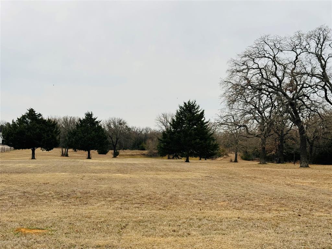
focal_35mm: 48
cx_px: 166
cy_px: 124
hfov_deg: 39.7
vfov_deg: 30.3
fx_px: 460
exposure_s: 1/491
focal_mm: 6.76
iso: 64
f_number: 1.78
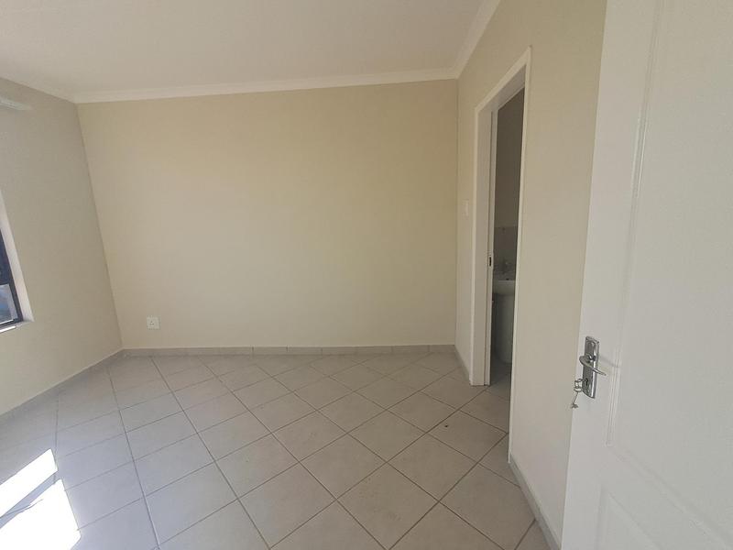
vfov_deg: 78.1
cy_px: 275
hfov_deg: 94.5
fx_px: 339
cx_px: 366
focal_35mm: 16
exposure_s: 1/392
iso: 40
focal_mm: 1.64
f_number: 2.2
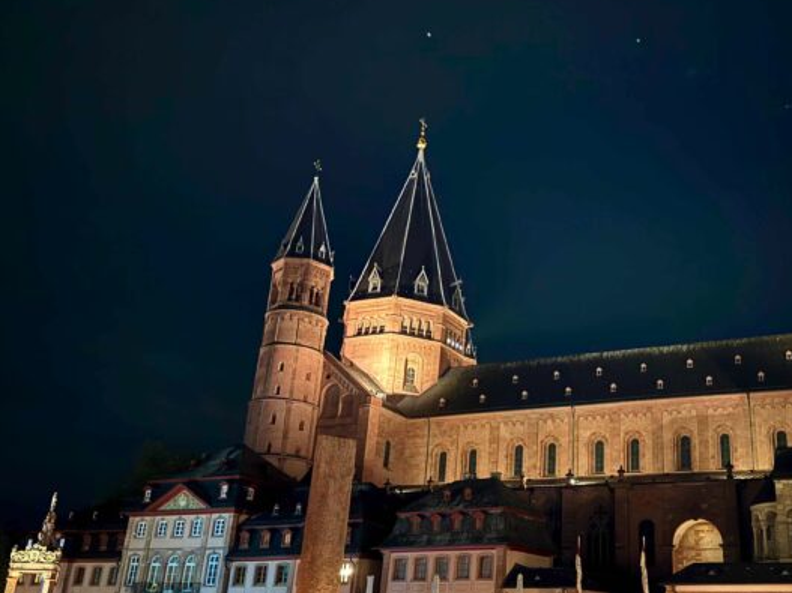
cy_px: 338
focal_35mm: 35
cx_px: 576
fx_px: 801
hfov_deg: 50.8
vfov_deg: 40.6
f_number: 1.78
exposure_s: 1/9
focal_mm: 6.76
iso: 1250
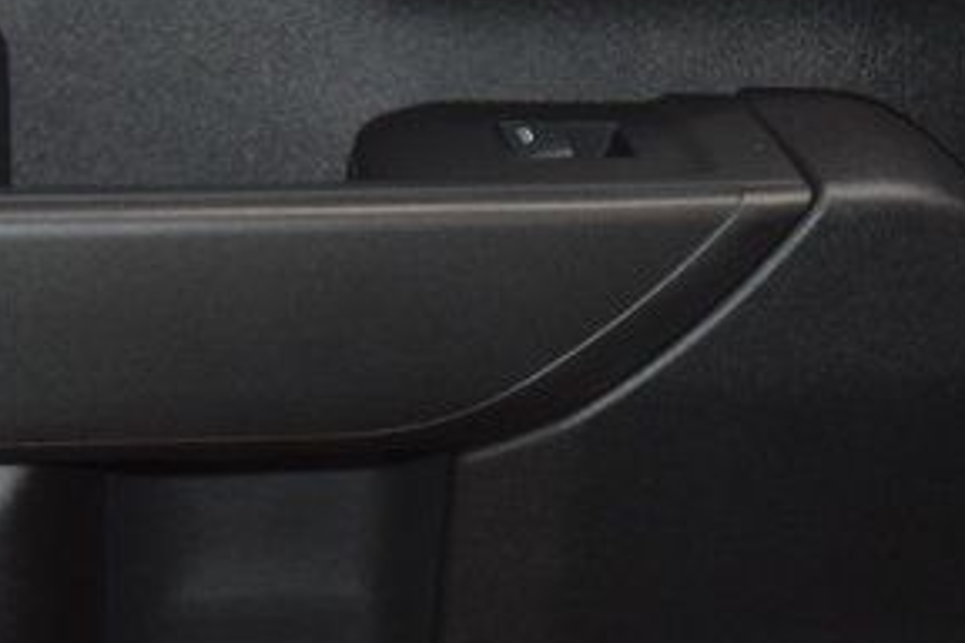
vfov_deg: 10.7
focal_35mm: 128
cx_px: 70
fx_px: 3431
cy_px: 471
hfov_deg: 15.8
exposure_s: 1/125
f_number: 3.8
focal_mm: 24
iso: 1600
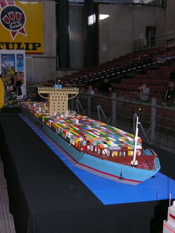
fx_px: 337
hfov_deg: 29.1
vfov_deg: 38.2
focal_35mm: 50
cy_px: 116
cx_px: 88
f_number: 3.1
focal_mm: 12.7
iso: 56
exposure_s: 1/60.1
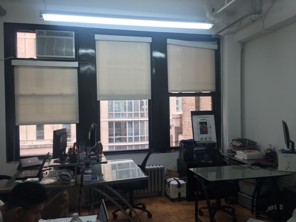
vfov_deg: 48.2
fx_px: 248
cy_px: 111
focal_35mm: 29
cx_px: 148
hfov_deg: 61.7
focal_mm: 4.15
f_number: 2.2
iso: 32
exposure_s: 1/60
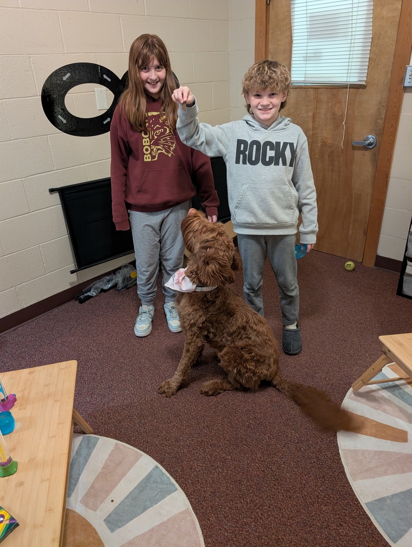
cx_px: 206
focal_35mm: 24
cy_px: 274
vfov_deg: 71.5
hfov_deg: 56.9
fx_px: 380
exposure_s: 1/60
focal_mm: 6.9
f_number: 1.68
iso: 897
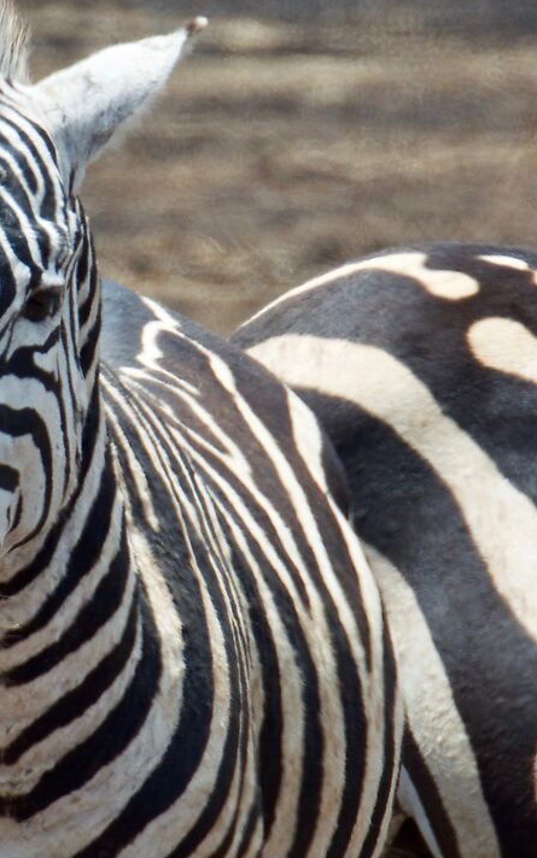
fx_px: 36178
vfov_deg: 1.4
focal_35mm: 1545
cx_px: 76
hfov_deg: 0.9
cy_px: 293
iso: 280
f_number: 8
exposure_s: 1/640
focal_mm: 300
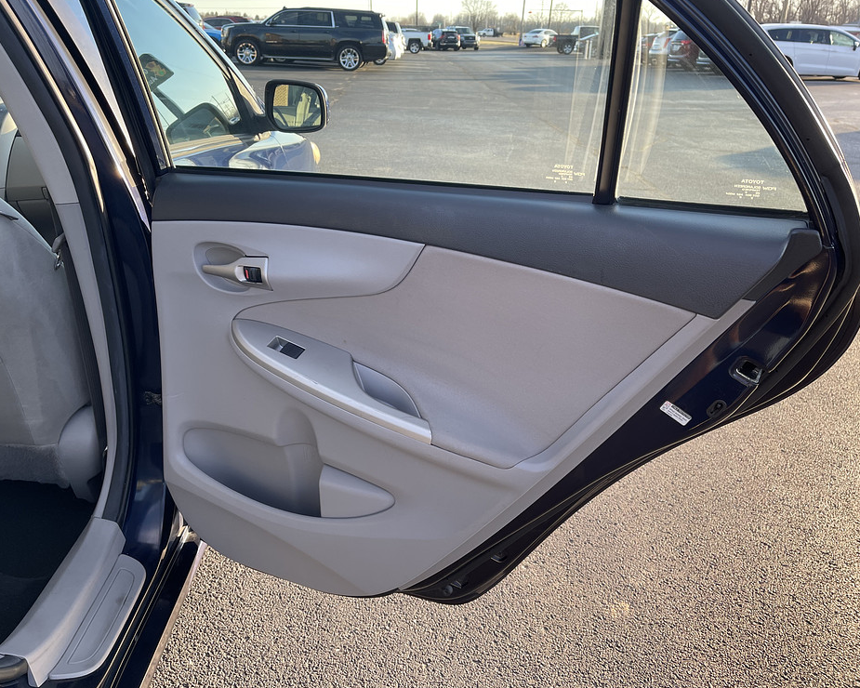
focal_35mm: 27
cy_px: 343
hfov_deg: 64.0
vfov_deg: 53.2
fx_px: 687
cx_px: 407
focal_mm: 5.1
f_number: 1.6
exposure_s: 1/206
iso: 32
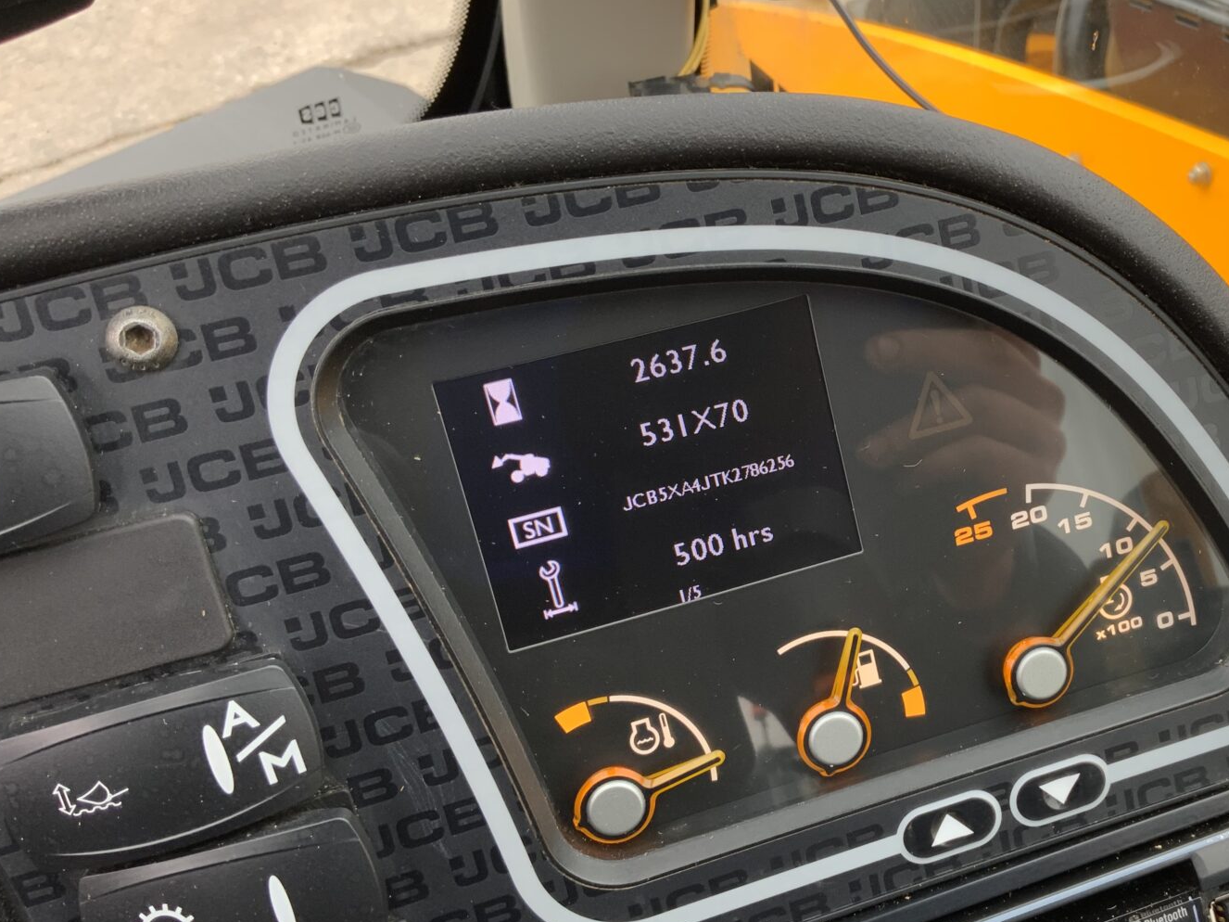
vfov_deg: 34.3
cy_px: 504
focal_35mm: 42
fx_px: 1491
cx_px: 878
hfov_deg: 43.7
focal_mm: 3
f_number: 1.8
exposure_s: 1/109
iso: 40
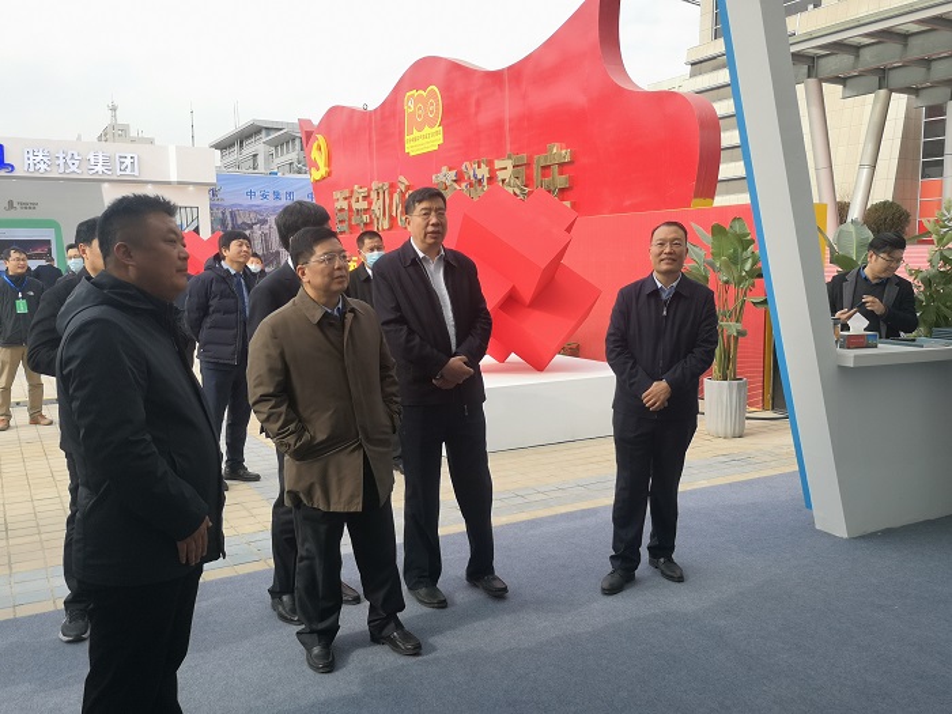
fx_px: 853
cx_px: 476
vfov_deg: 45.4
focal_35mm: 31
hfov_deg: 58.4
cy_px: 357
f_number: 1.8
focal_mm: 4.75
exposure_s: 1/641
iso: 50
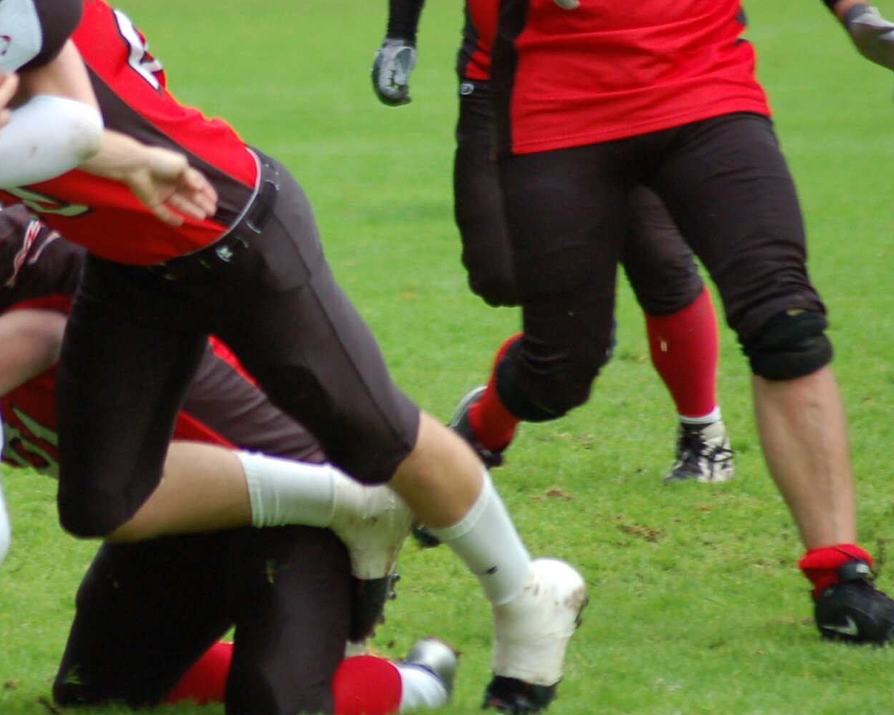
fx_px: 11194
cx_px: 214
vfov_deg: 3.7
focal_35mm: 423
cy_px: 270
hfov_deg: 4.6
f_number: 4.8
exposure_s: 1/500
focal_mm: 170
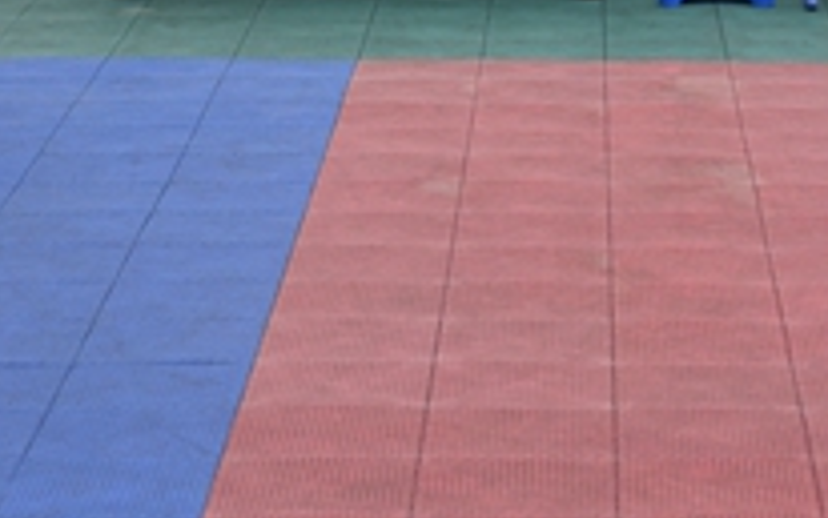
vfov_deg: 7.4
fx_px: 3929
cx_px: 703
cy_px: -267
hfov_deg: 12.0
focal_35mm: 174
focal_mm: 55
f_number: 5.6
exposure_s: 1/125
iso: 400
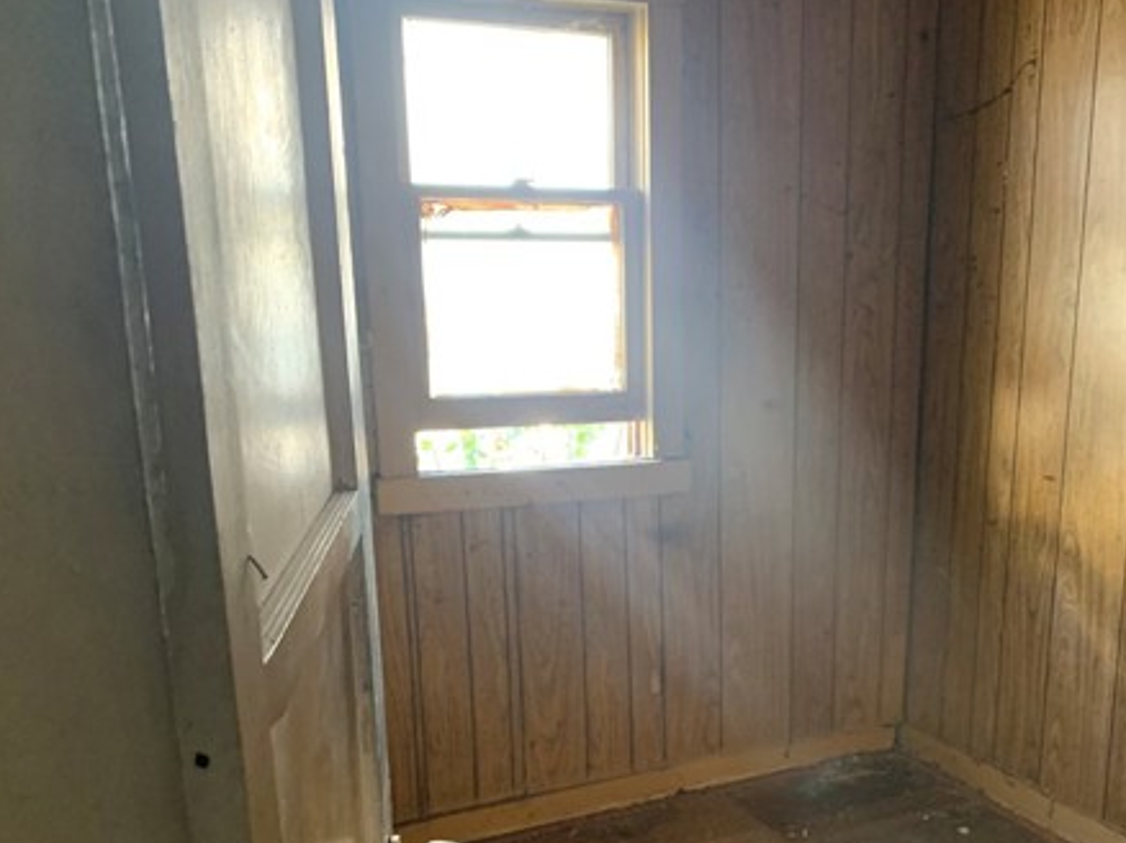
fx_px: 1235
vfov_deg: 37.1
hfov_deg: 48.6
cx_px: 689
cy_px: 594
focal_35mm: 38
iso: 400
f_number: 1.8
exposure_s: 1/55
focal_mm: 4.25
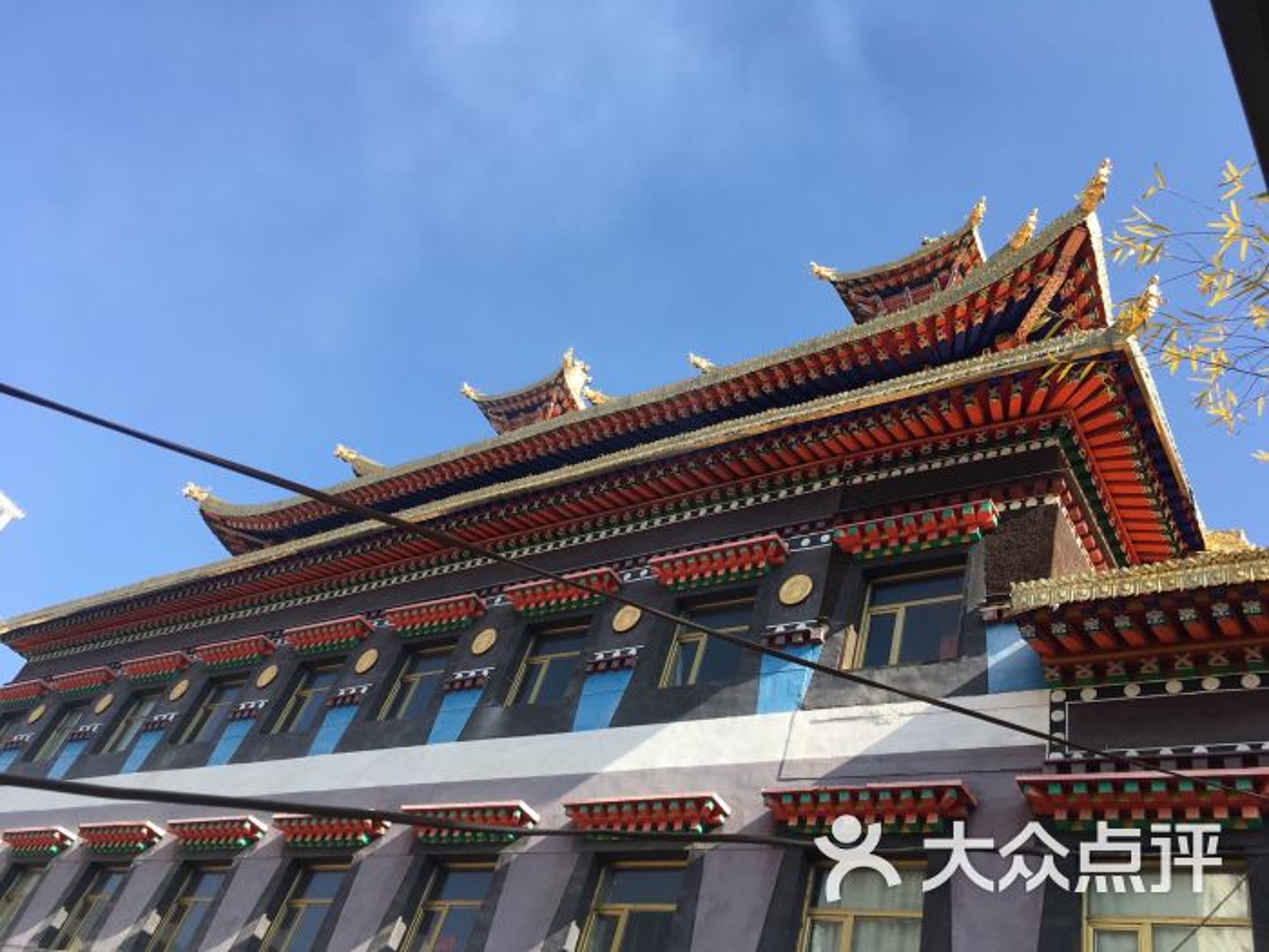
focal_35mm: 29
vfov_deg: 48.2
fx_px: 1063
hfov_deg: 61.7
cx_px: 634
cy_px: 476
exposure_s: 1/538
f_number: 2.2
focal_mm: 4.15
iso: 25
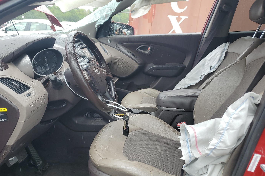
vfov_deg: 41.9
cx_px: 117
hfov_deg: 60.1
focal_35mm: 31
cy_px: 113
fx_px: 228
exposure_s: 1/500
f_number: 1.5
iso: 50
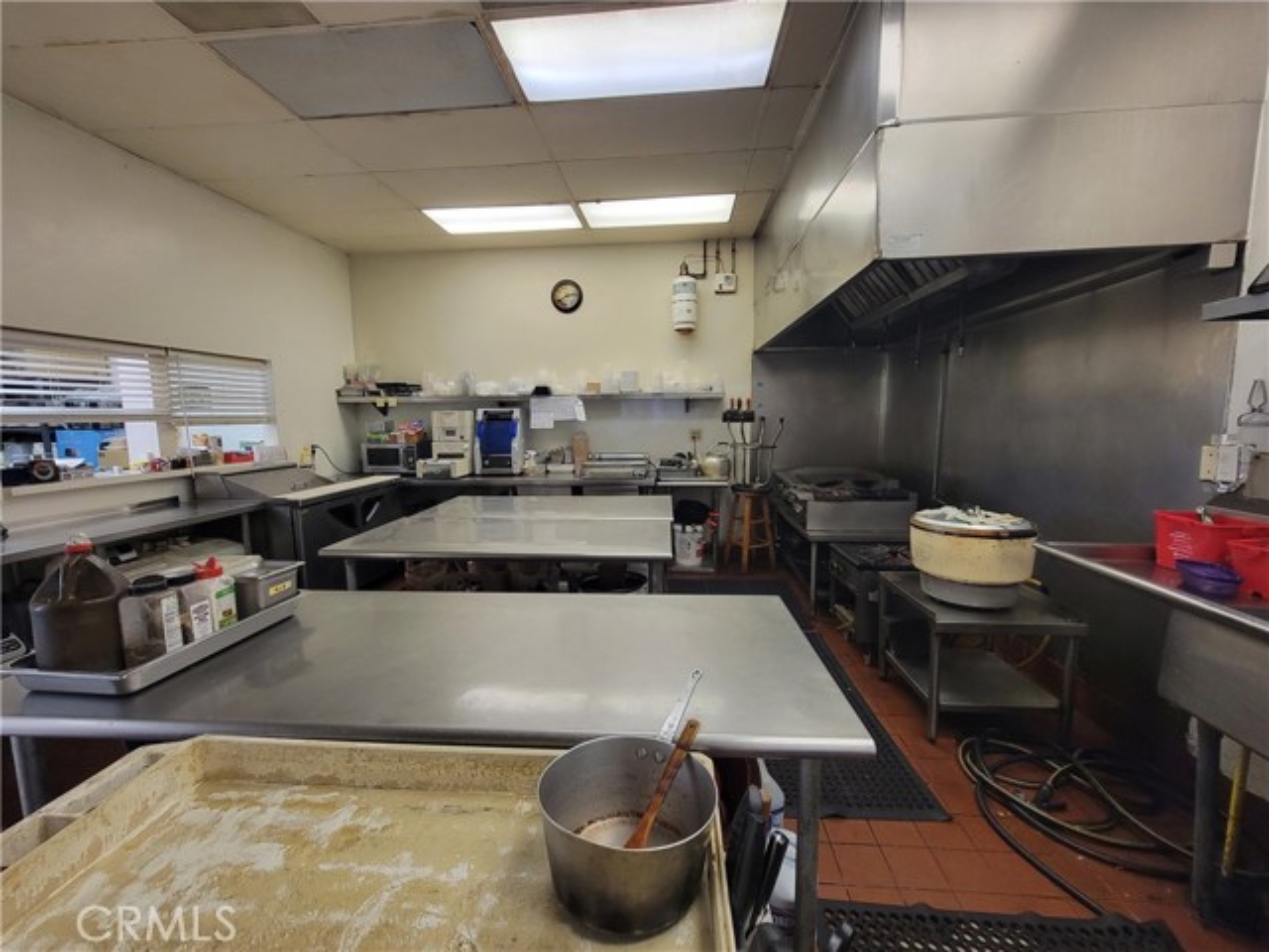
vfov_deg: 89.9
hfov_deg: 106.2
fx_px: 477
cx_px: 634
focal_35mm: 13
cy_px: 476
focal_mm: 2.2
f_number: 2.2
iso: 250
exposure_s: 1/60
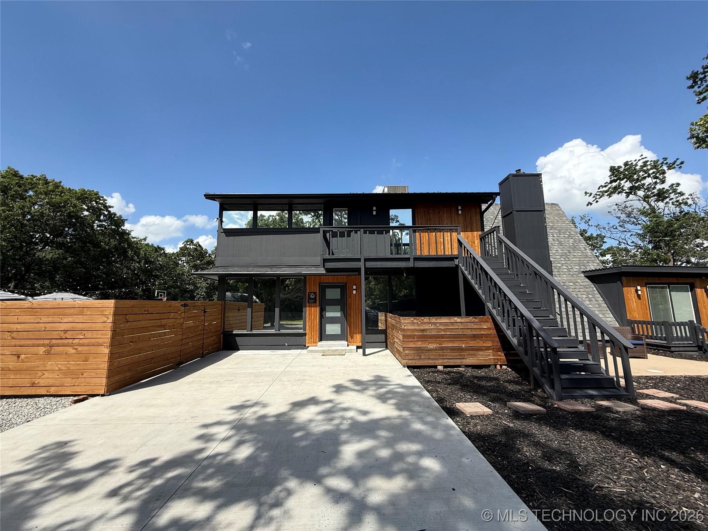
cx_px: 354
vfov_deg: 85.7
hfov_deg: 102.1
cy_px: 266
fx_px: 286
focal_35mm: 14
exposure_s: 1/1285
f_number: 2.2
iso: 50
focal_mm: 2.22
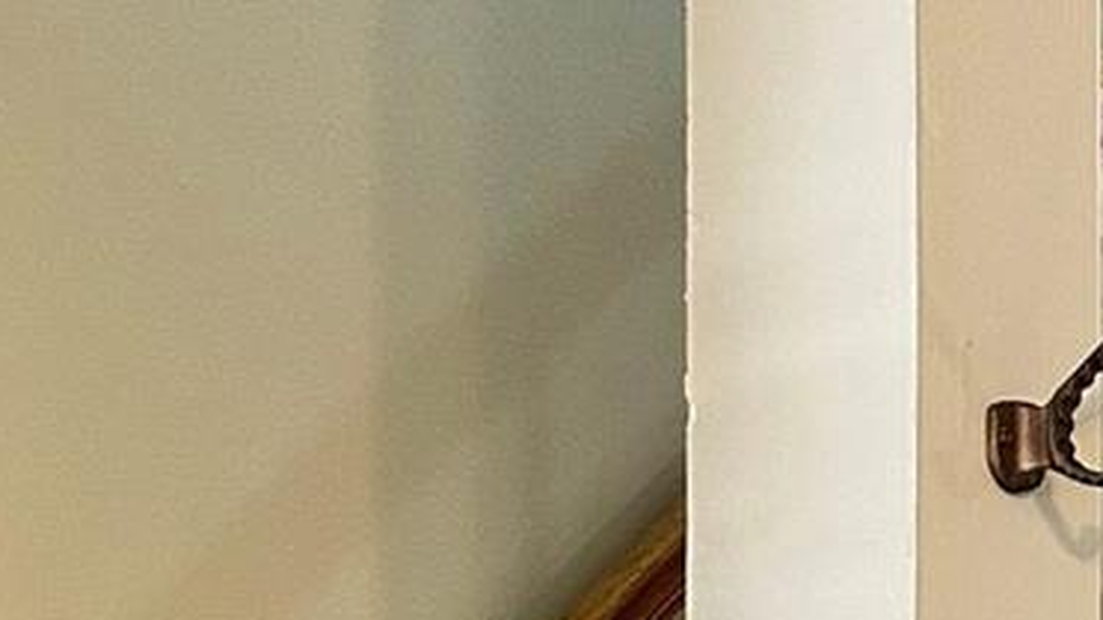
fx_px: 3158
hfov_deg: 19.3
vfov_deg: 10.1
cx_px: 33
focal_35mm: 108
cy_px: 1353
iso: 320
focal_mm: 6.86
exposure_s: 1/60
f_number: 1.78
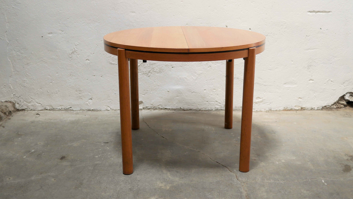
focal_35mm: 45
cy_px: 62
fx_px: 421
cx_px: 175
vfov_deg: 26.3
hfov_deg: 45.5
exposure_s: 1/80
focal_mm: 20
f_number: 1.7
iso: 200
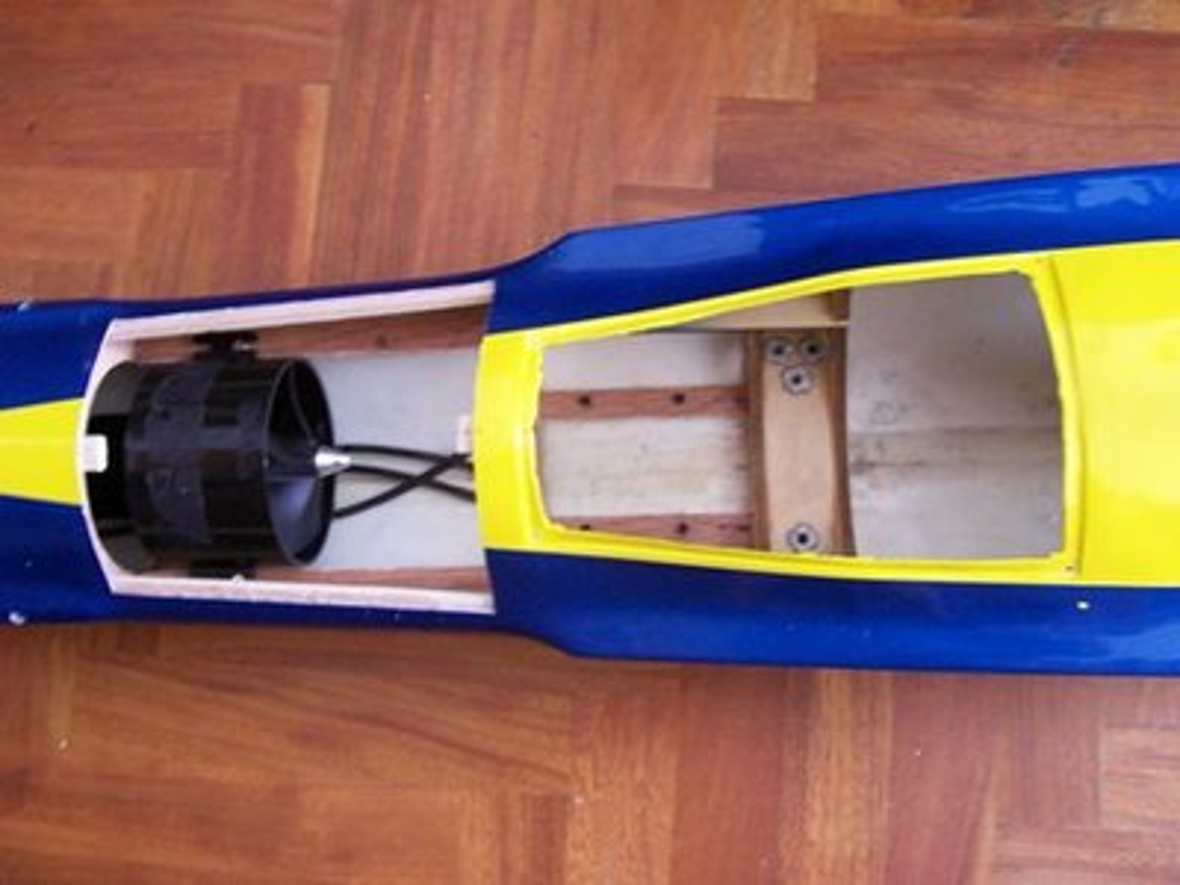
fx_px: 1227
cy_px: 442
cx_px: 590
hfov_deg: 51.4
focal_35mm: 36
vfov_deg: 39.7
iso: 160
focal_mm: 6
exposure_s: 1/8
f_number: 2.7
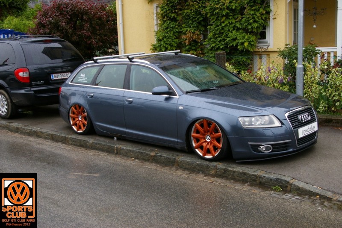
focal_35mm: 46
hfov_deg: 42.3
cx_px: 171
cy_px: 114
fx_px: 442
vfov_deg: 28.9
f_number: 5.6
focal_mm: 31
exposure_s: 1/125
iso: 200
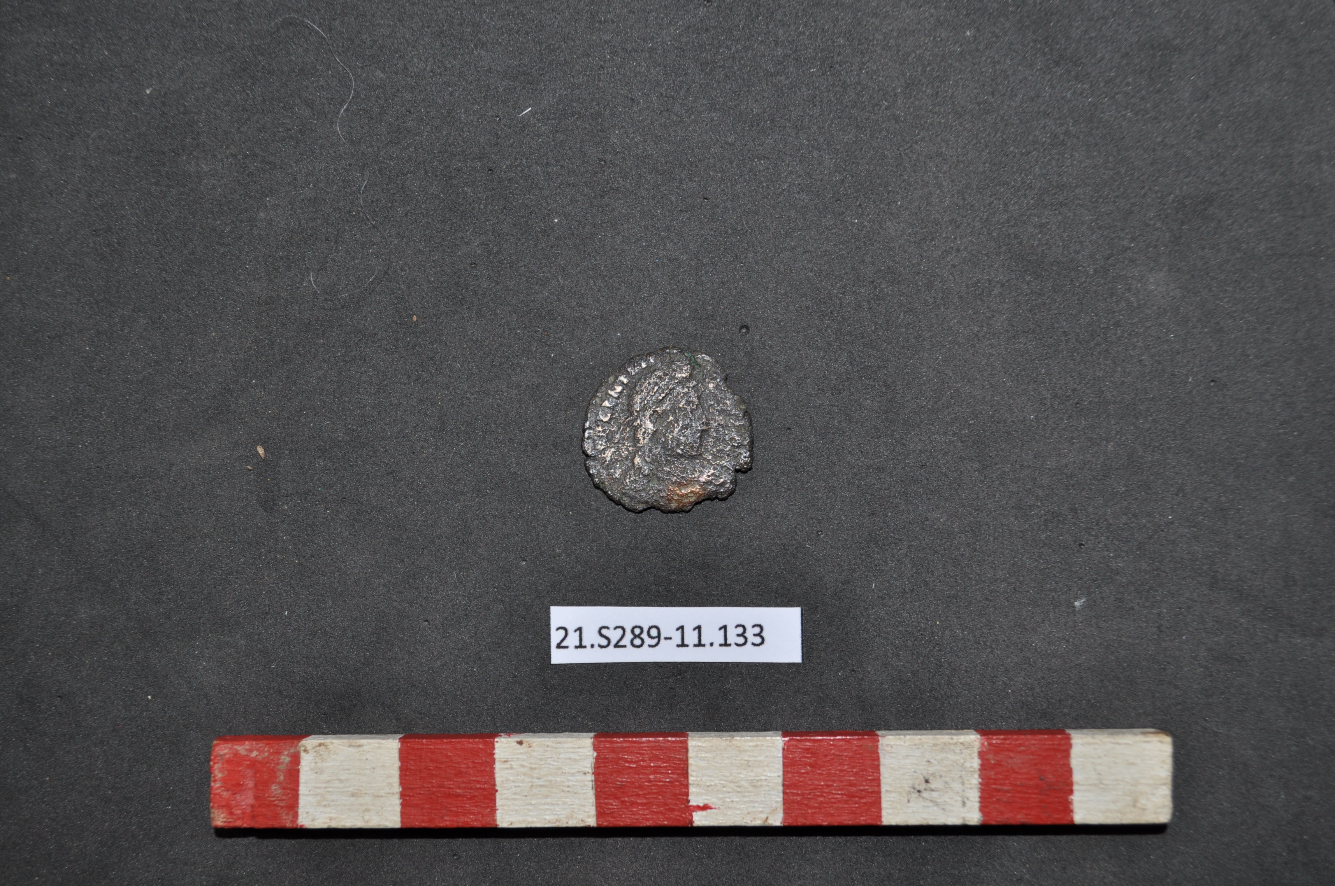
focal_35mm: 48
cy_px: 443
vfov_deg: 28.0
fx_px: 1778
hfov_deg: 41.2
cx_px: 668
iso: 200
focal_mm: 32
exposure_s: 1/125
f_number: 5.6
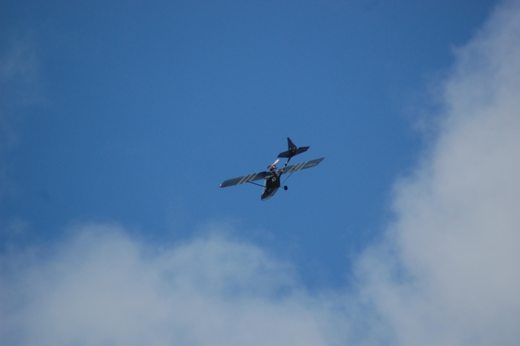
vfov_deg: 3.0
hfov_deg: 4.6
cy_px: 173
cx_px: 260
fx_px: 6494
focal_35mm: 450
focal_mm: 300
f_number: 5.6
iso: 400
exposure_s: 1/2000
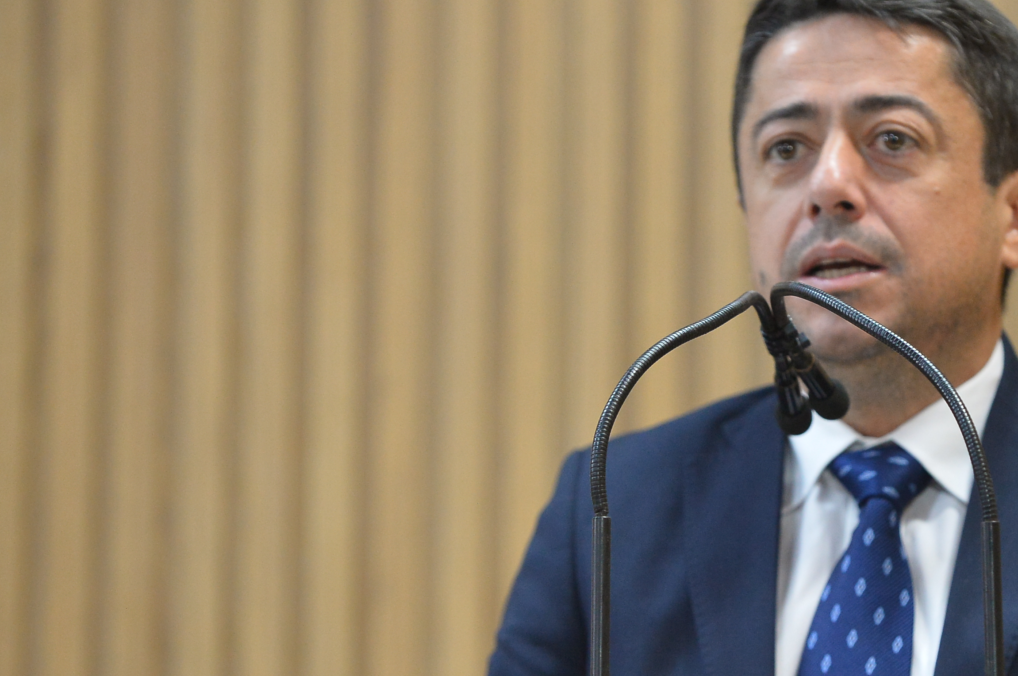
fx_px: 7034
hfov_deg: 8.3
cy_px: 396
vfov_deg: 5.5
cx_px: 813
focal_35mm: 249
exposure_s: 1/250
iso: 4000
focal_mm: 155
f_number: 3.2
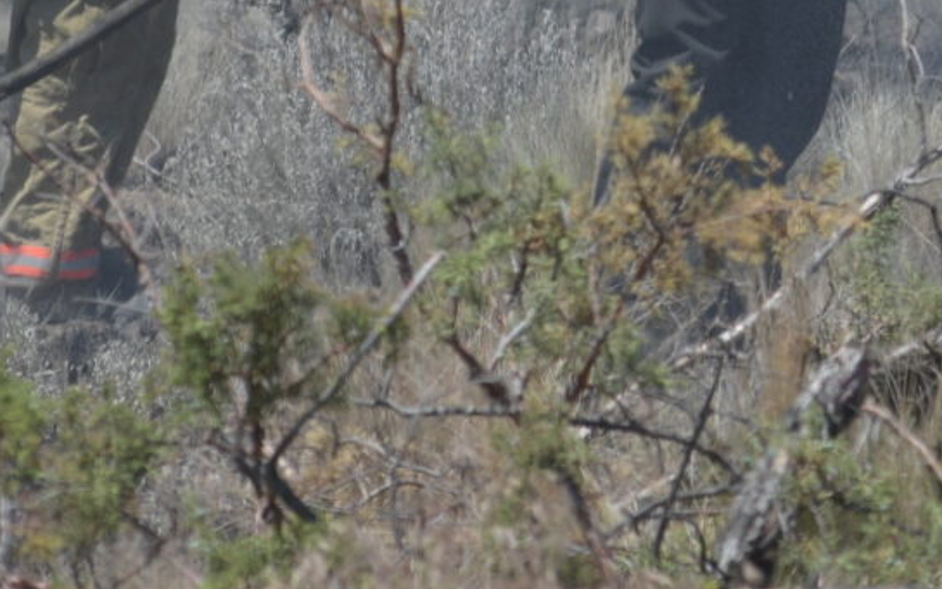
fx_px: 29481
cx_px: 880
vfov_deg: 1.1
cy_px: -244
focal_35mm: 1148
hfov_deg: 1.8
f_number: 9
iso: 100
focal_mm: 200
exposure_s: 1/320
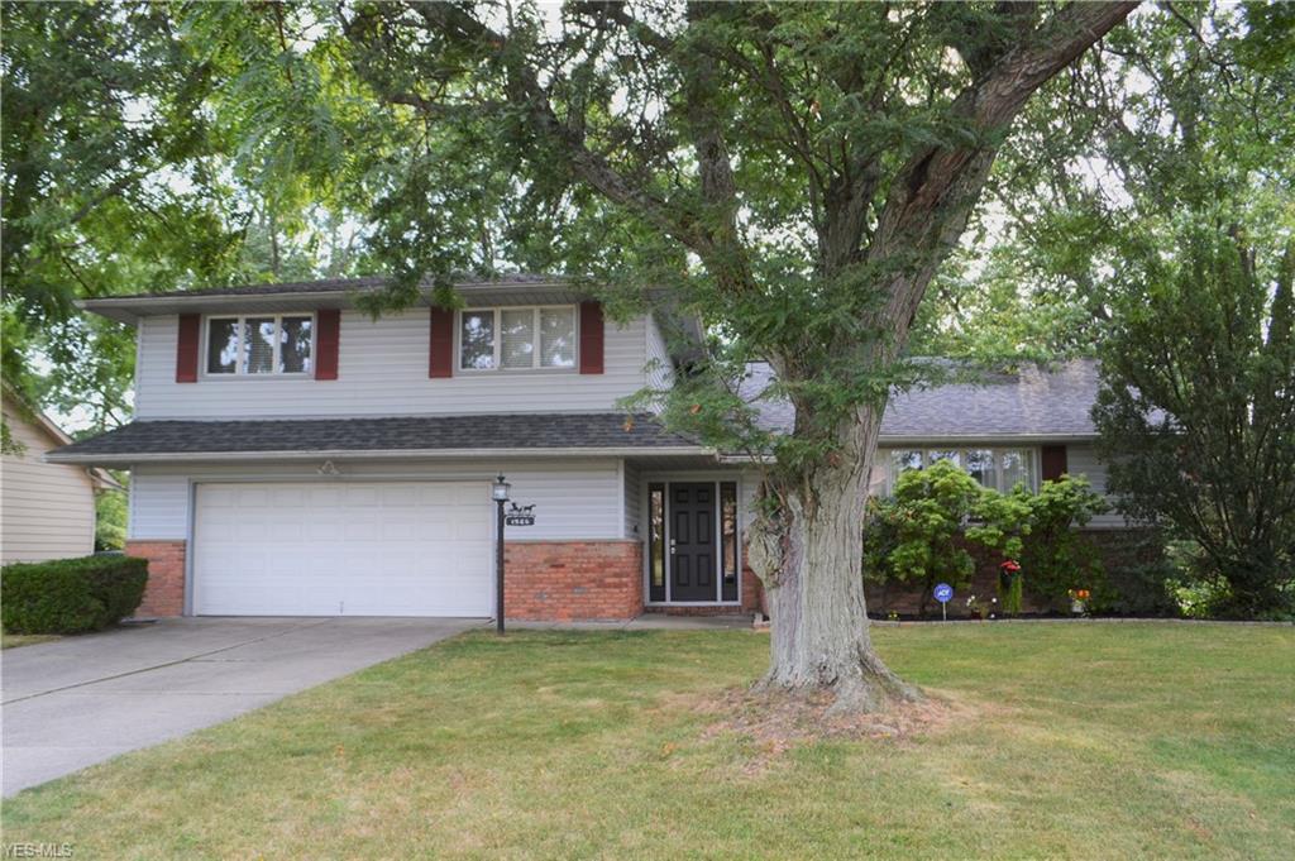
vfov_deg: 47.9
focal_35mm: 27
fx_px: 970
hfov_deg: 67.4
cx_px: 648
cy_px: 430
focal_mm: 18
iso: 220
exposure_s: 1/125
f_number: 5.6
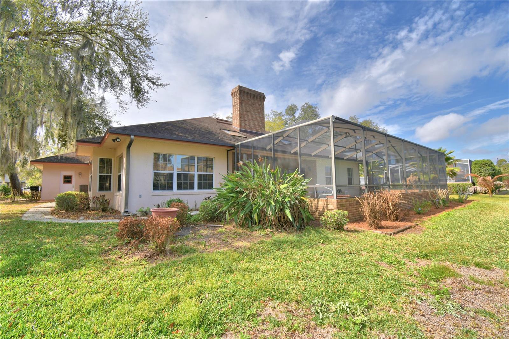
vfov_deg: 77.3
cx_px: 254
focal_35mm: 15
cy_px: 170
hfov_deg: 100.4
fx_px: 212
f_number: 9
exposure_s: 1/250
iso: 100
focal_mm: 10
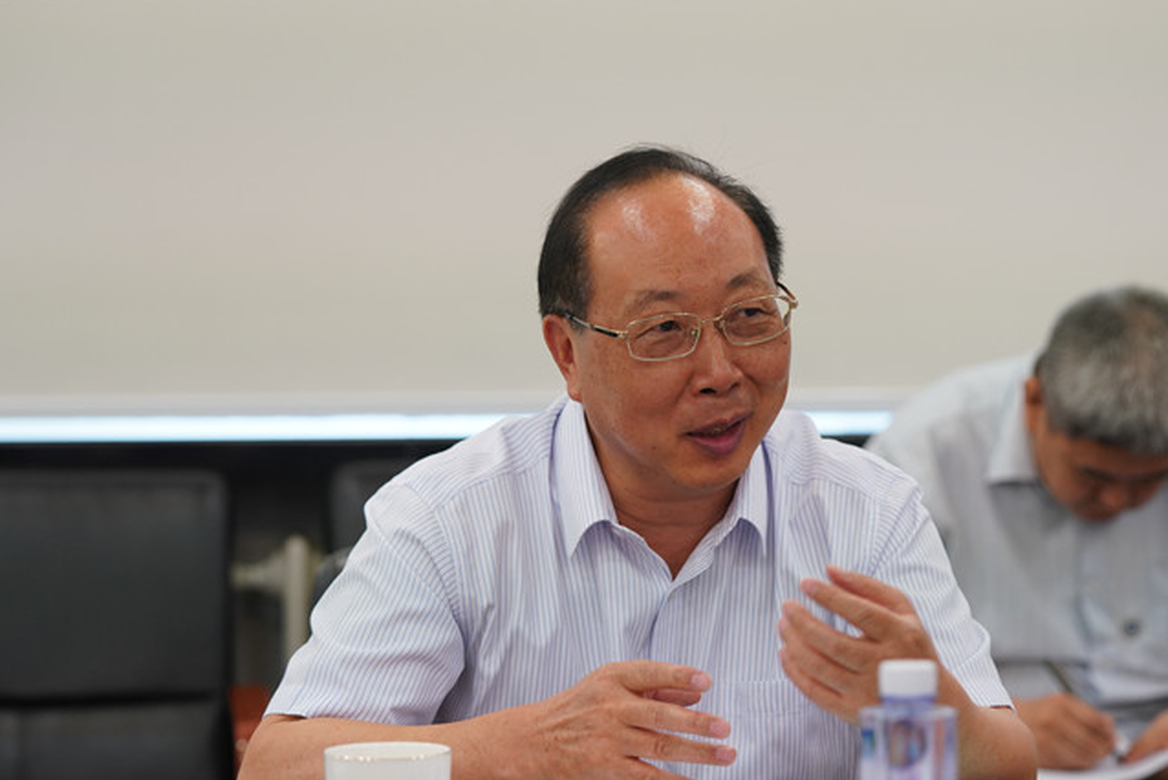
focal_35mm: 124
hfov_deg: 16.5
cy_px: 439
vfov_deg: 11.1
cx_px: 746
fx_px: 4025
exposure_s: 1/160
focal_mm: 88
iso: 1000
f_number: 3.2
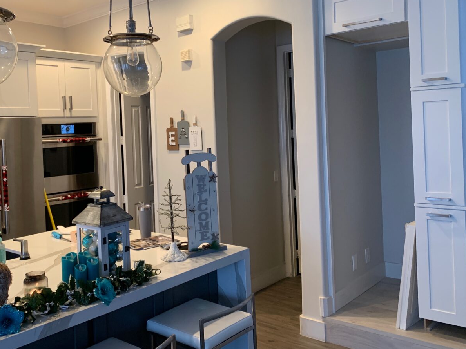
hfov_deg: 52.2
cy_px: 143
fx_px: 471
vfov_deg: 40.5
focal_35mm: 35
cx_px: 181
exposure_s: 1/60
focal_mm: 4.25
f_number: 1.8
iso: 125
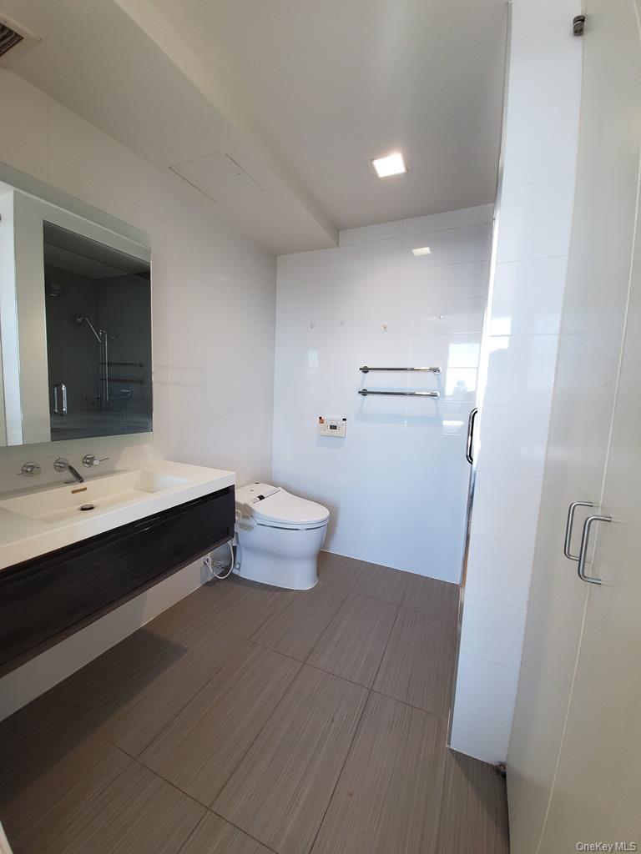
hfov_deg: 89.9
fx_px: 321
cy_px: 427
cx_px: 320
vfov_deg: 106.2
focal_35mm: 13
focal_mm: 1.8
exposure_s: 1/60
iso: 100
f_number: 2.2
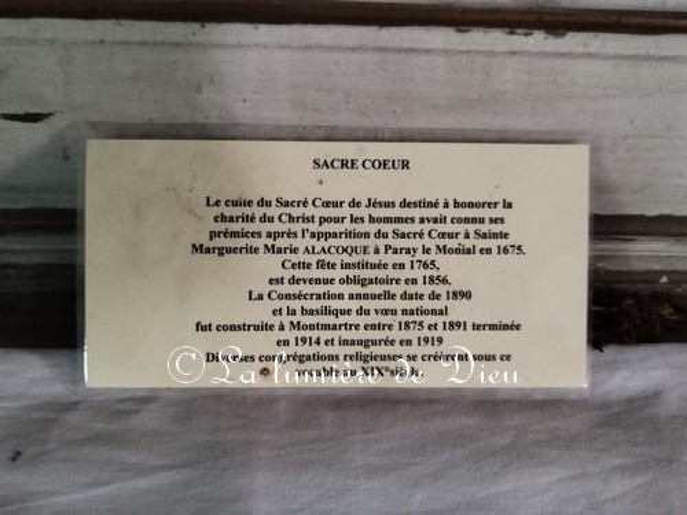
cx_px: 344
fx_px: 476
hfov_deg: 71.6
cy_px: 258
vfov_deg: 56.8
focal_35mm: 24
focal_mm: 5.89
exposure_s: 1/25
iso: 1200
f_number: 1.89
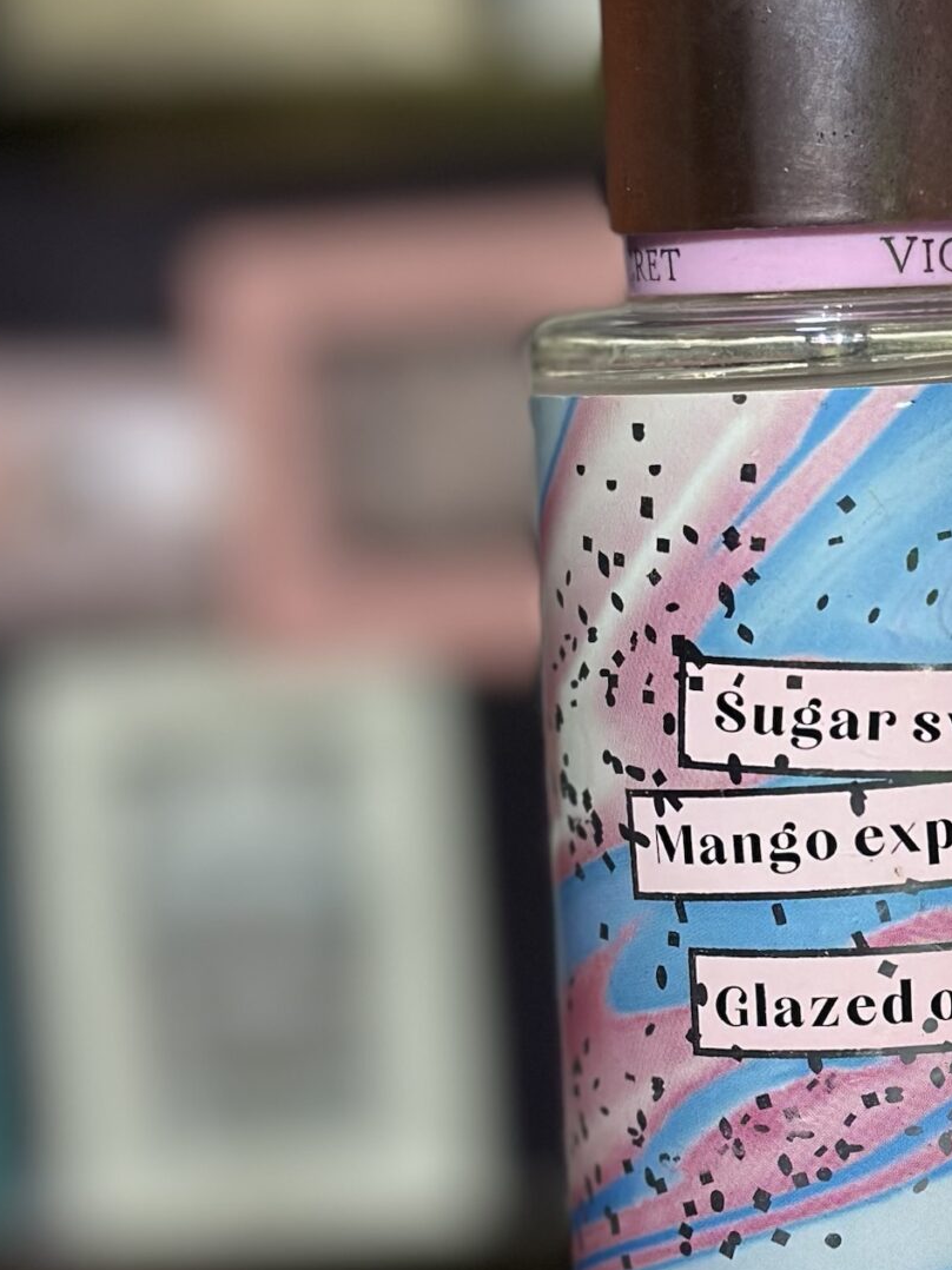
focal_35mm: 114
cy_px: 787
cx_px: 945
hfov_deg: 12.8
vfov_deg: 17.2
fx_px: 4182
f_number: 1.78
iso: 80
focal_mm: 6.86
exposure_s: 1/287
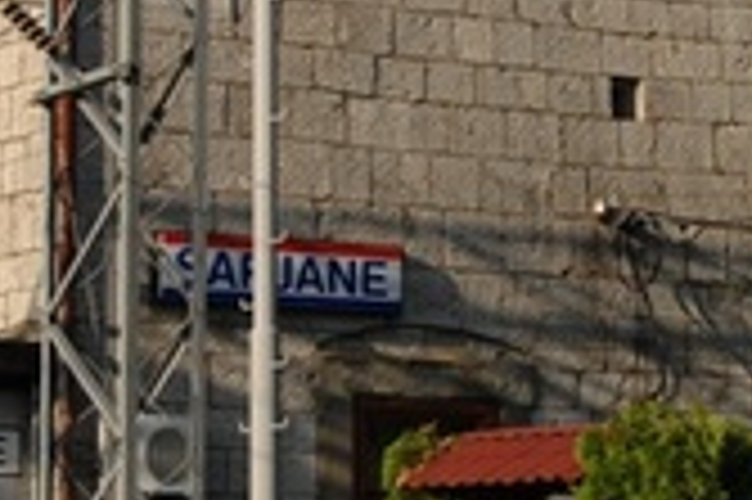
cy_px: 273
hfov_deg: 11.5
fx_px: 3713
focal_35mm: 178
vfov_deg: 7.7
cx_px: 531
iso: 100
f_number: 5.6
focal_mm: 31
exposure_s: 1/250
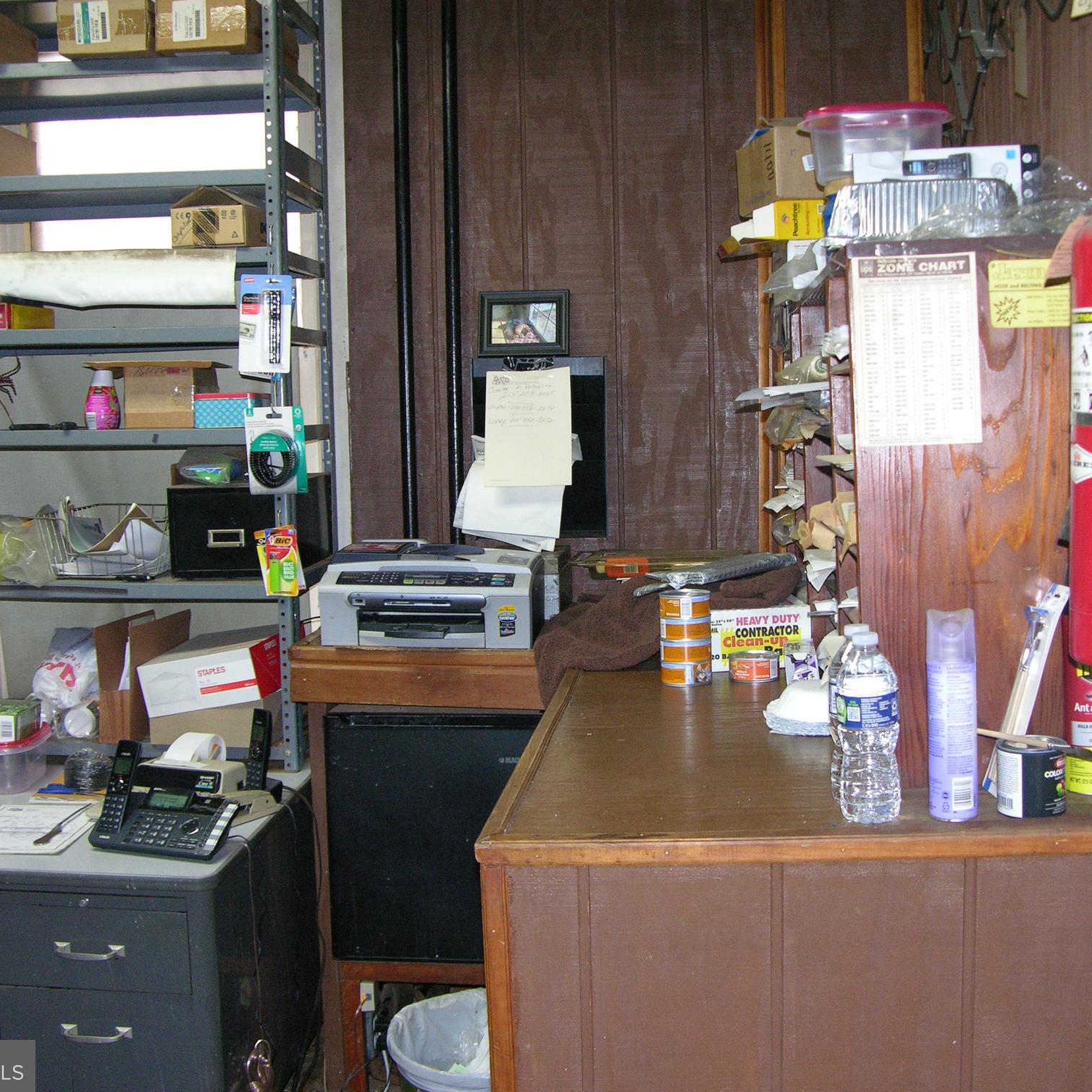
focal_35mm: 42
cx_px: 596
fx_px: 1499
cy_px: 543
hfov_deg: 40.0
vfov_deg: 40.0
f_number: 2.8
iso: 200
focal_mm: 8.9
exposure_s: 1/60.1
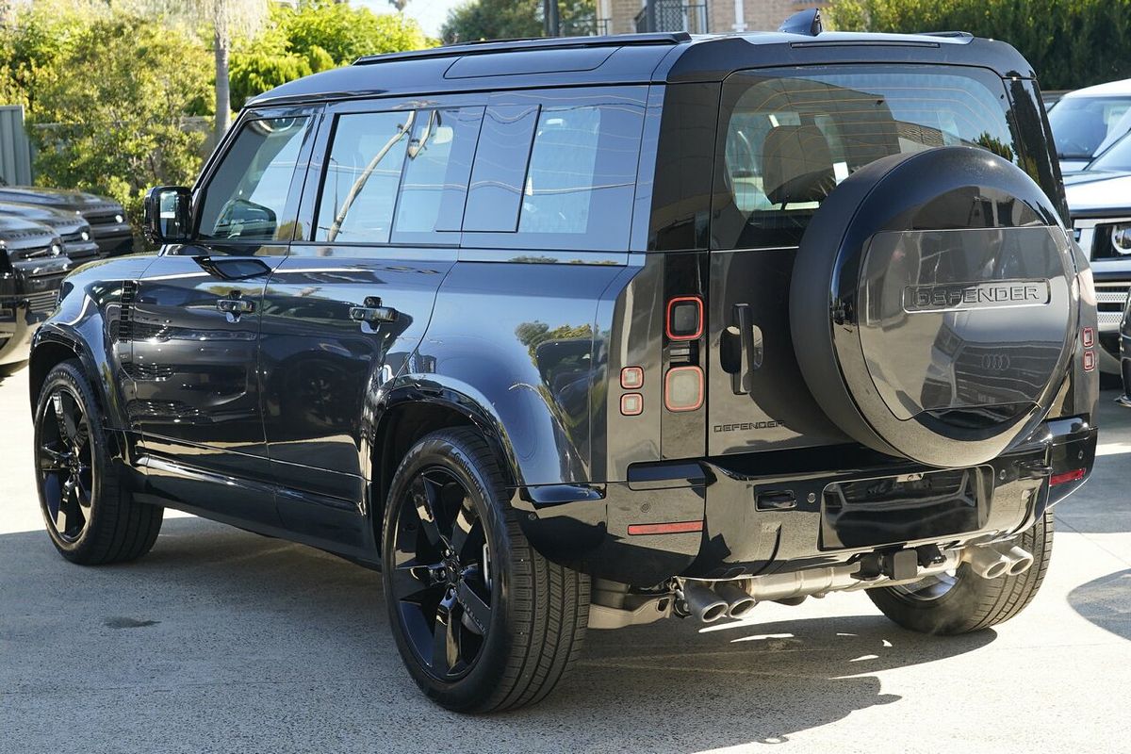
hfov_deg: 35.6
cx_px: 566
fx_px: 1759
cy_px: 377
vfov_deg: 24.2
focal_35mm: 56
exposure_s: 1/250
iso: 1000
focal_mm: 56
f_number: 6.3
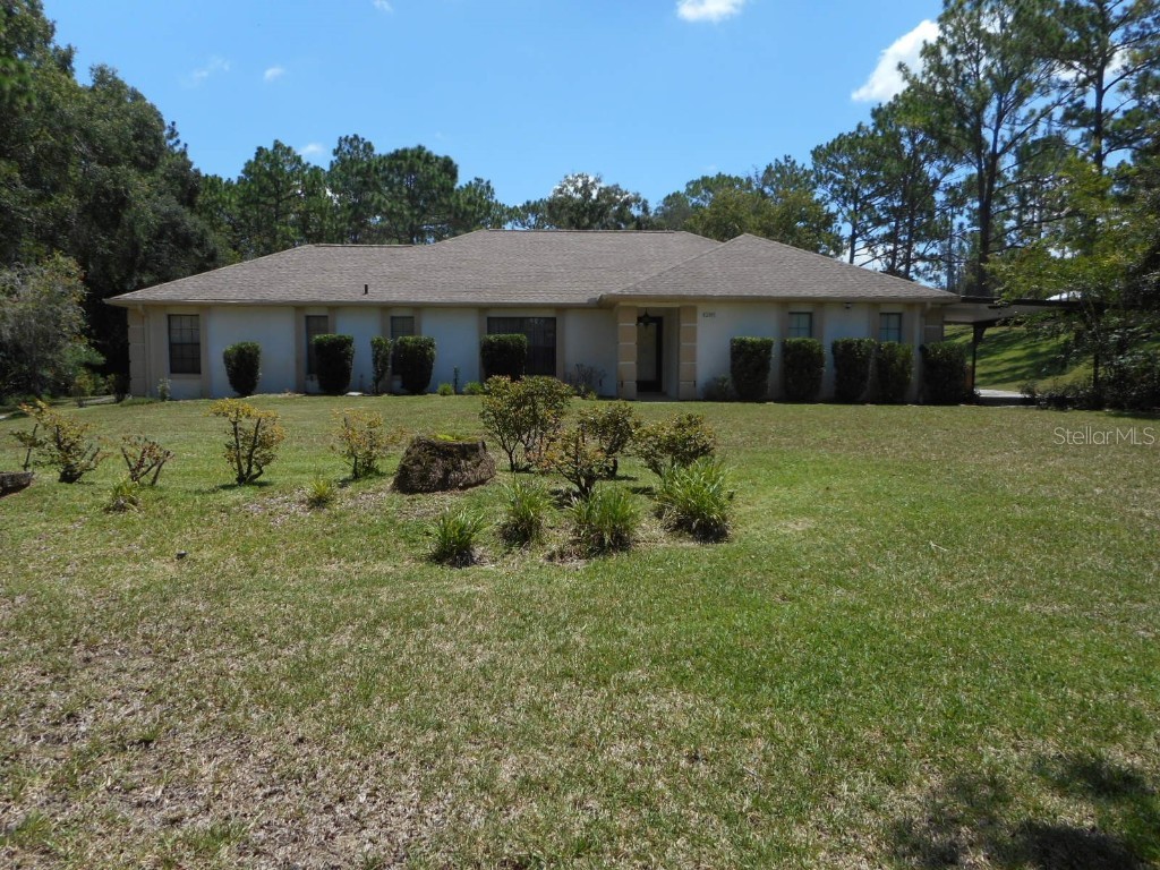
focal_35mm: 25
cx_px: 580
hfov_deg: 69.4
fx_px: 838
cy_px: 435
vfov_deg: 54.9
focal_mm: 4.5
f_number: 3.7
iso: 80
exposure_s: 1/800
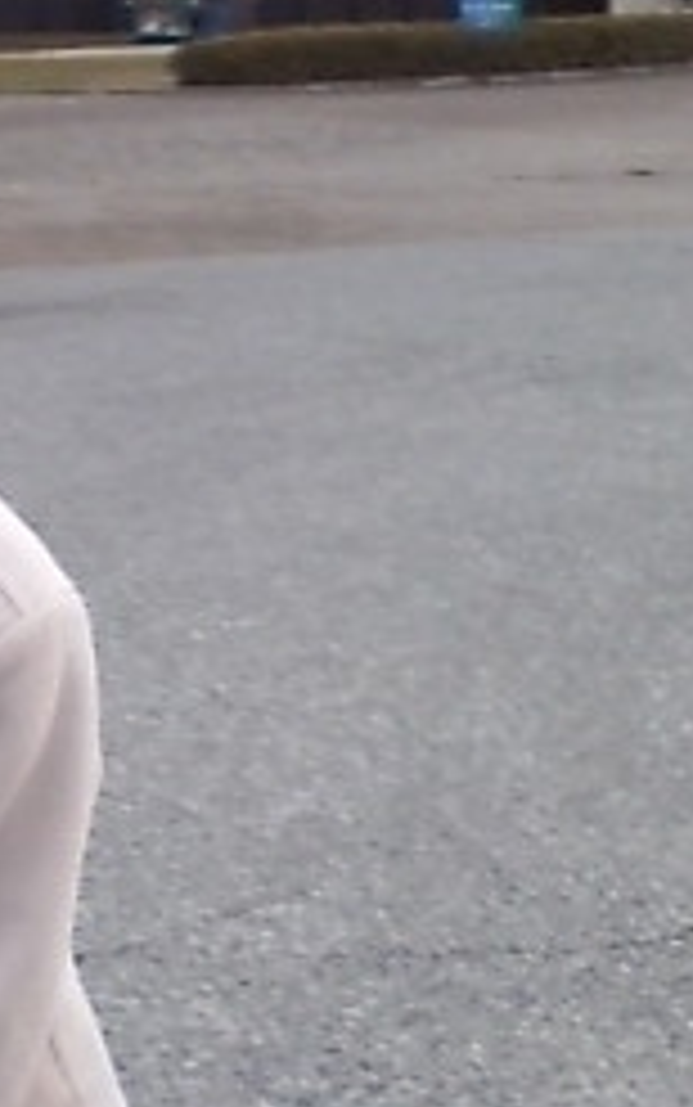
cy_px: 572
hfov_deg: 16.0
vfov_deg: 25.8
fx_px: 2415
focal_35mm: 80
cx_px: -18
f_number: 3.5
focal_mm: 3.73
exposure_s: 1/66.7
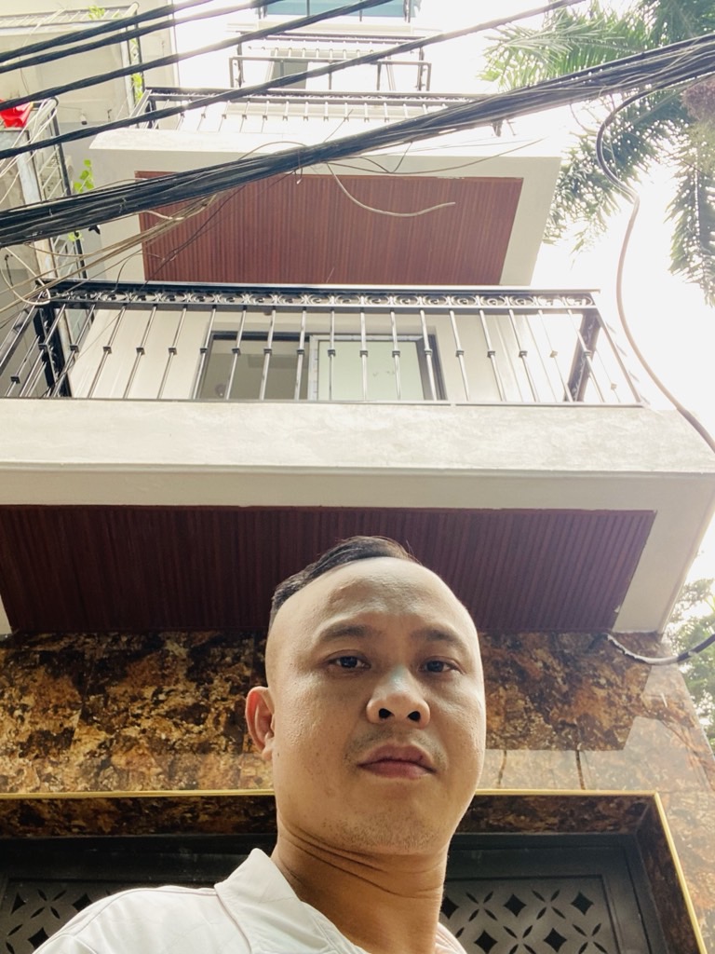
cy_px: 477
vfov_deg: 60.0
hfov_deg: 46.8
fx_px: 826
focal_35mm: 30
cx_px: 358
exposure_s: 1/60
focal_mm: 2.71
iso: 100
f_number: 2.2
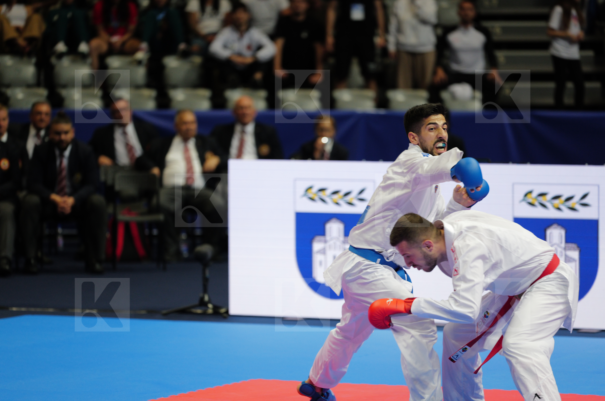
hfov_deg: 11.8
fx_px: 2936
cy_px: 200
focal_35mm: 175
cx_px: 302
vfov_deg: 7.8
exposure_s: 1/1000
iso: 2000
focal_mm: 175
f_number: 2.8
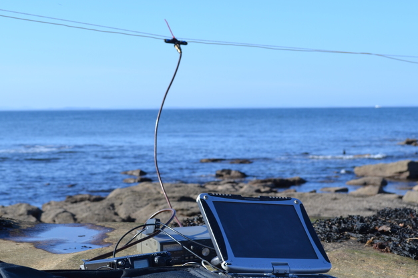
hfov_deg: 24.7
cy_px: 181
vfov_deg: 16.6
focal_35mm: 82
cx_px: 156
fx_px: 952
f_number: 7.1
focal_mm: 38
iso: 100
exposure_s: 1/200
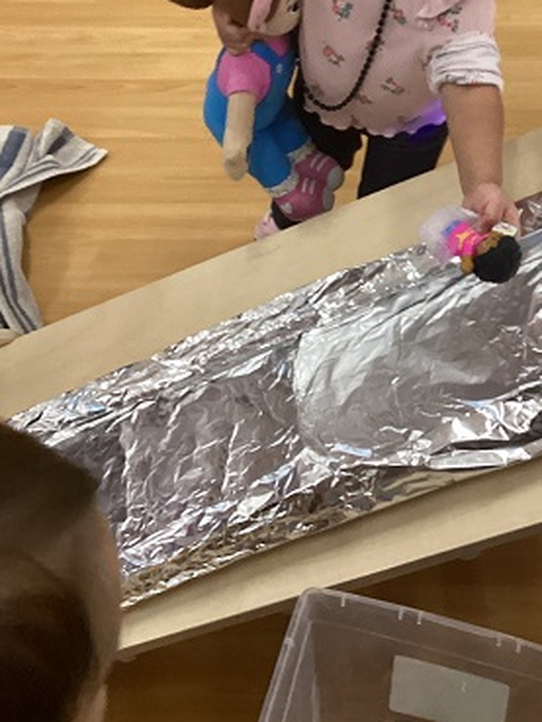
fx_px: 1168
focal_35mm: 56
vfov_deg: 32.9
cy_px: 94
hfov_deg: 26.0
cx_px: 364
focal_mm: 3.3
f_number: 2.4
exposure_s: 1/50
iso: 320
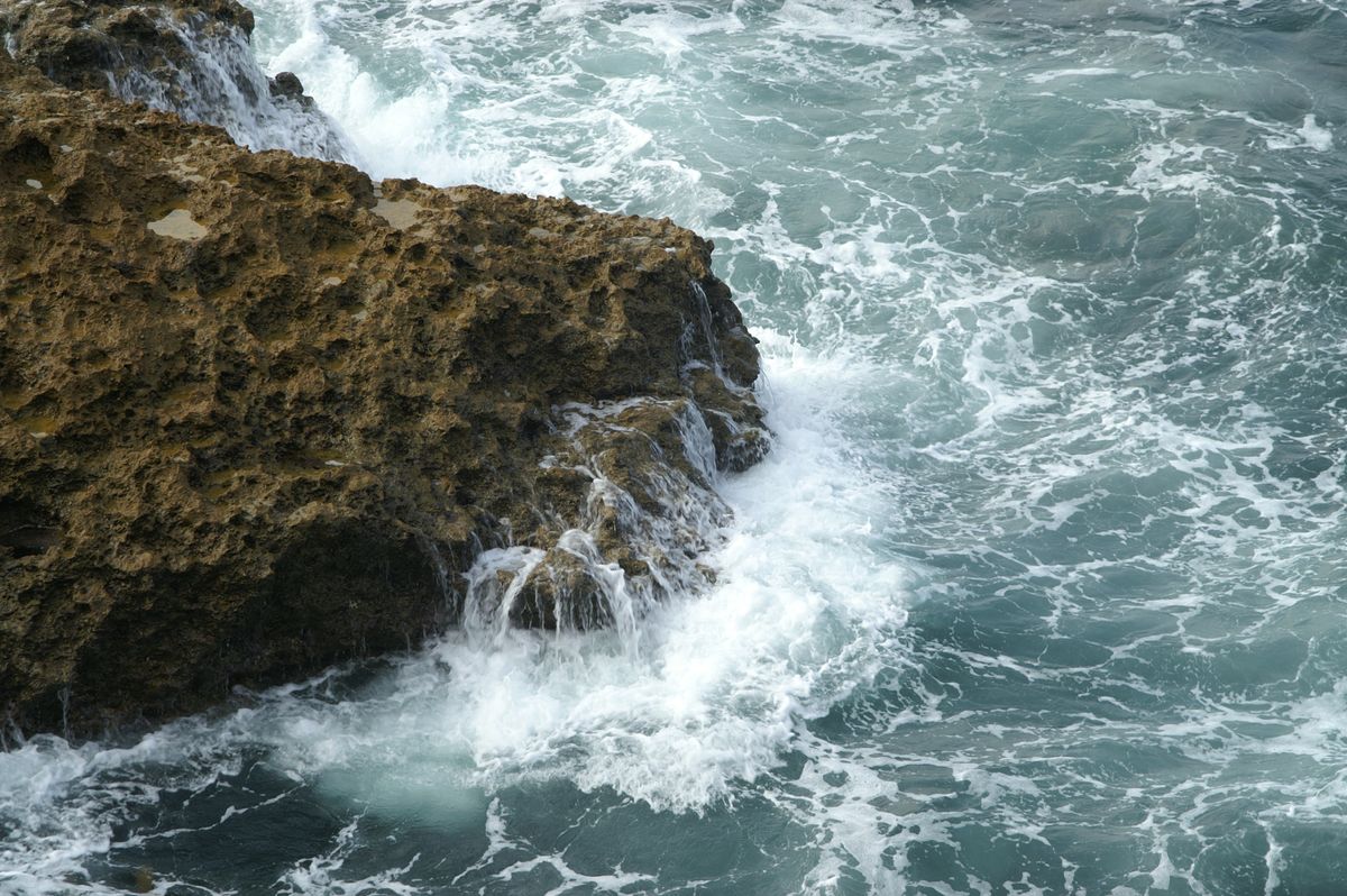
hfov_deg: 16.1
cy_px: 448
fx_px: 4767
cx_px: 674
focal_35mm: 128
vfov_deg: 10.7
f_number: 10
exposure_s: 1/100
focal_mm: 85
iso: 100
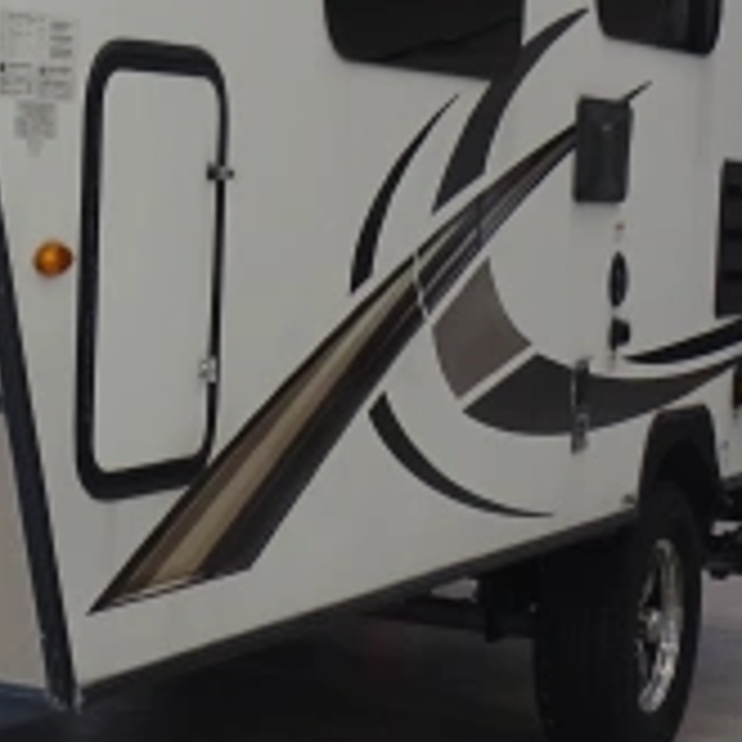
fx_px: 2498
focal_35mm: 103
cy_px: 355
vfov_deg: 16.9
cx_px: -153
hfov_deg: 16.2
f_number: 3.5
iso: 80
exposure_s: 1/50
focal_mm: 4.1
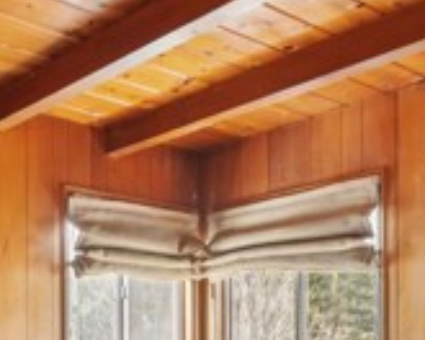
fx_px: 641
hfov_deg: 33.8
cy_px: 417
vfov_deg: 26.2
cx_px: 10
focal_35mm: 51
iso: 400
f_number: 9
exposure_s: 1/8
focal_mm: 14
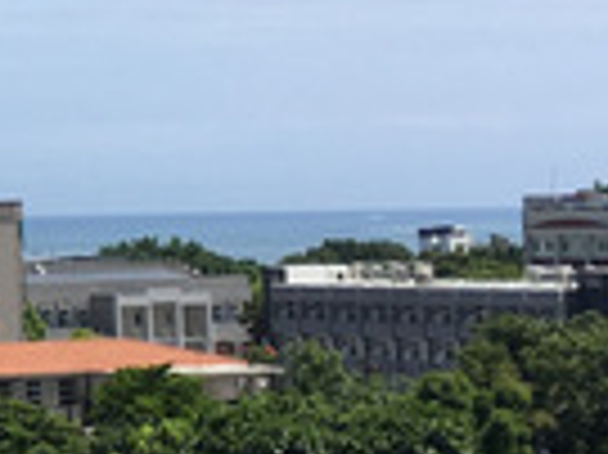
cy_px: -13
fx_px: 3018
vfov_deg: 8.6
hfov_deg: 10.2
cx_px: -761
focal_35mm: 172
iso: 25
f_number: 2.2
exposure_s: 1/2024
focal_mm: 4.15
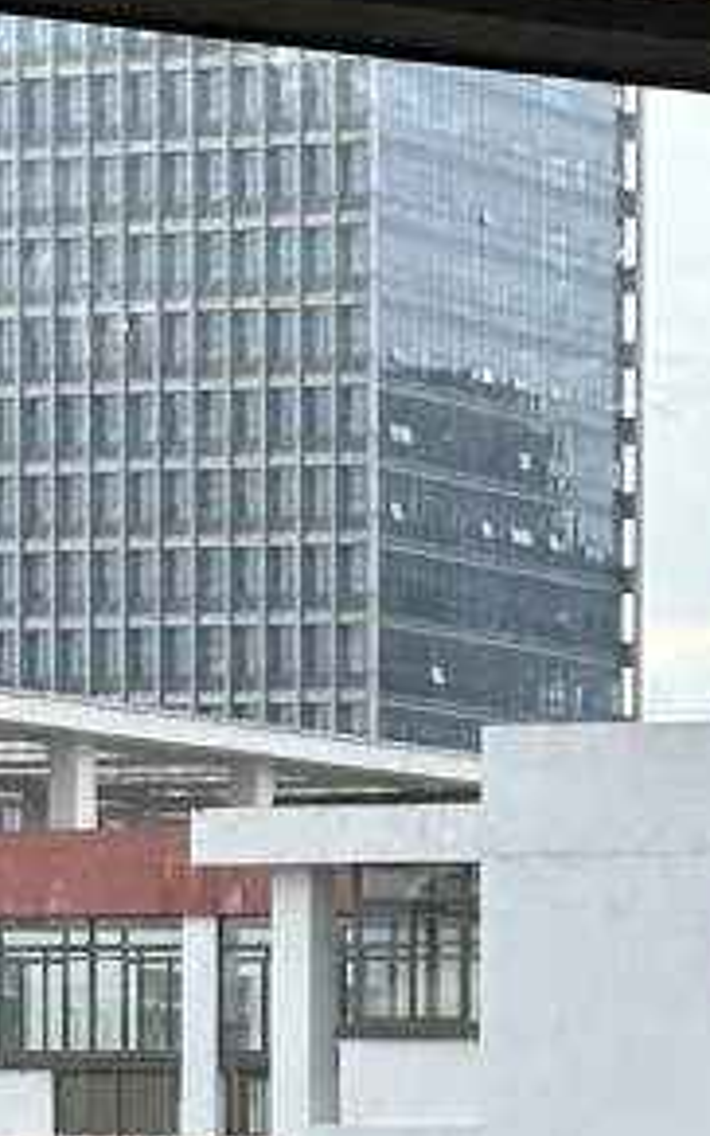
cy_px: 1878
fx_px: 7798
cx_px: 1377
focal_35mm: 252
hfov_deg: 5.1
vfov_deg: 8.1
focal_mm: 6.86
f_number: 1.78
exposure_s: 1/464
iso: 64
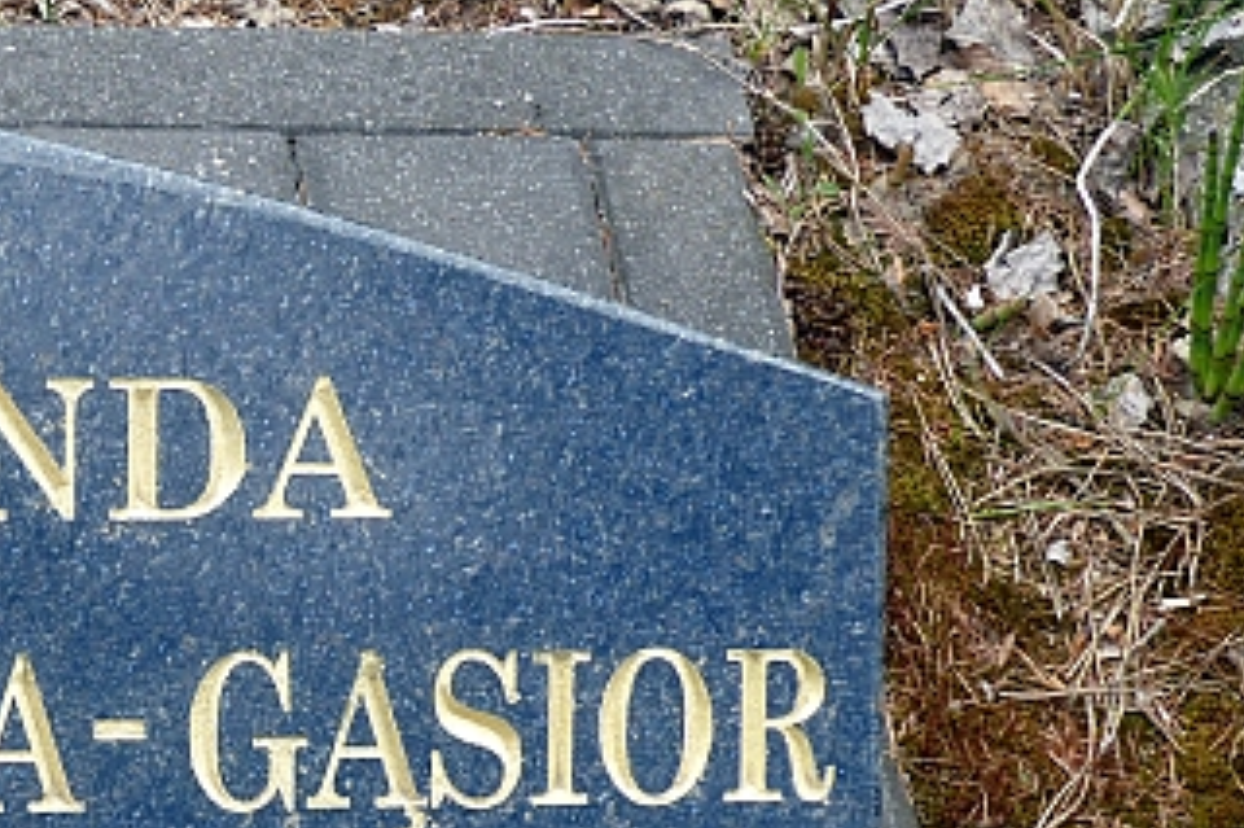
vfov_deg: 9.1
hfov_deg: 13.6
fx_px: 5180
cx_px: 144
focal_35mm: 150
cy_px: 727
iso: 100
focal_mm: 13
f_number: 4
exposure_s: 1/160
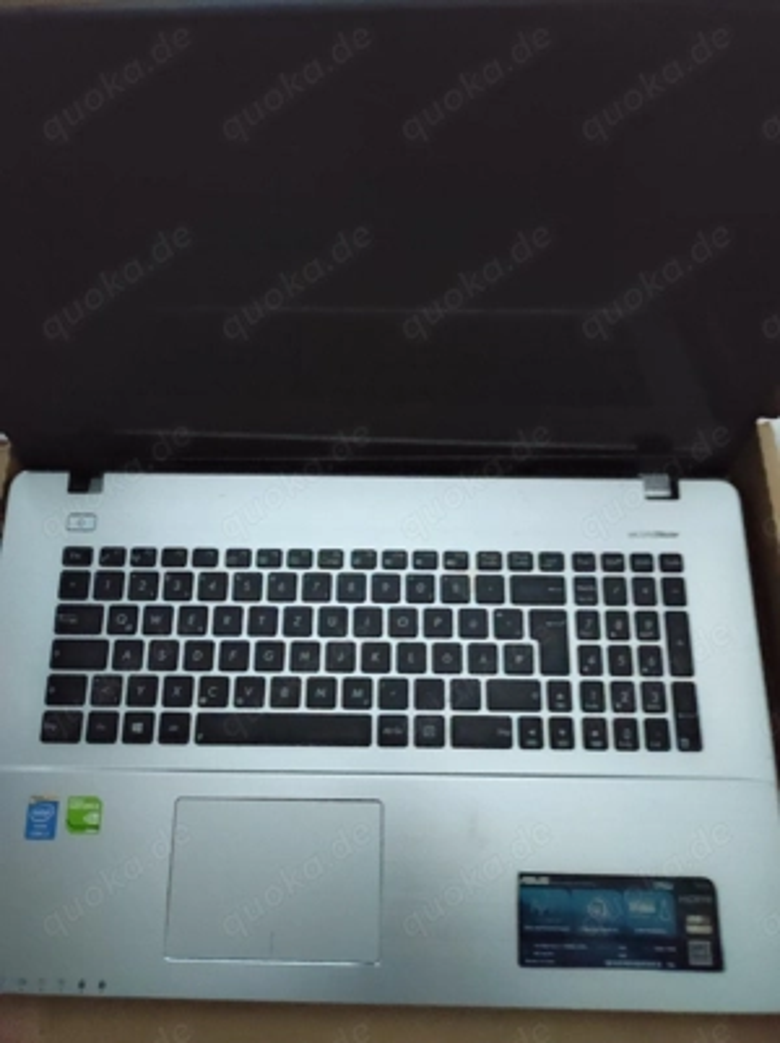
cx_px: 390
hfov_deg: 54.8
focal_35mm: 25
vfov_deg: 69.4
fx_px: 752
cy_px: 522
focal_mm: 4.7
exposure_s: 1/13
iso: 12159
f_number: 1.79
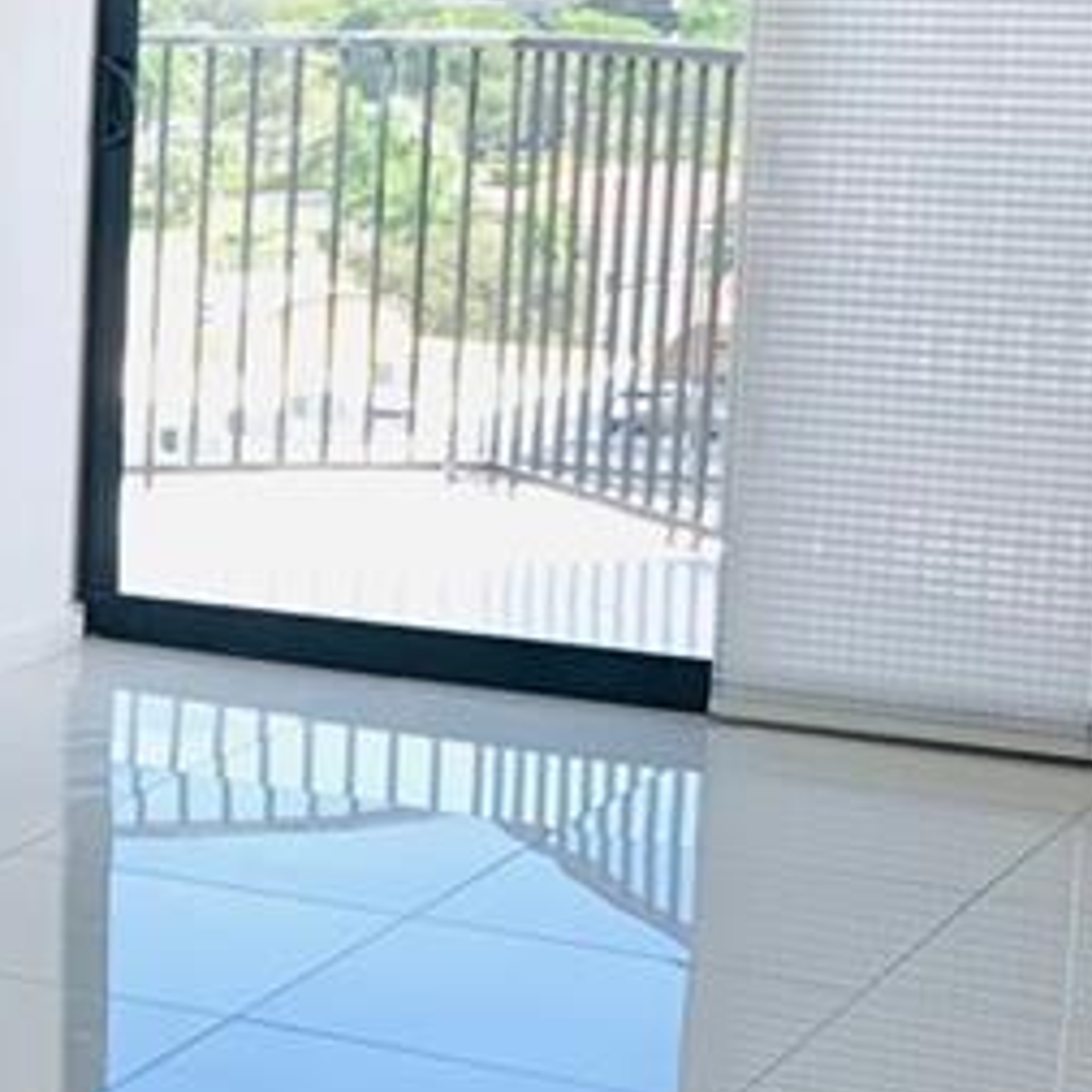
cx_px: -660
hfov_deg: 14.6
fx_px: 3890
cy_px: 570
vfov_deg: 16.0
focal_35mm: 109
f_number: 1.8
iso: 25
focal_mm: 4.25
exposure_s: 1/123
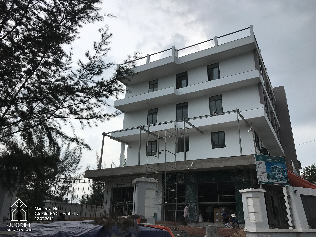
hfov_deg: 63.4
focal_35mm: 28
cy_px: 118
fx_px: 256
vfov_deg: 49.7
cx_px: 158
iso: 20
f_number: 1.8
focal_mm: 3.99
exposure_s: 1/791
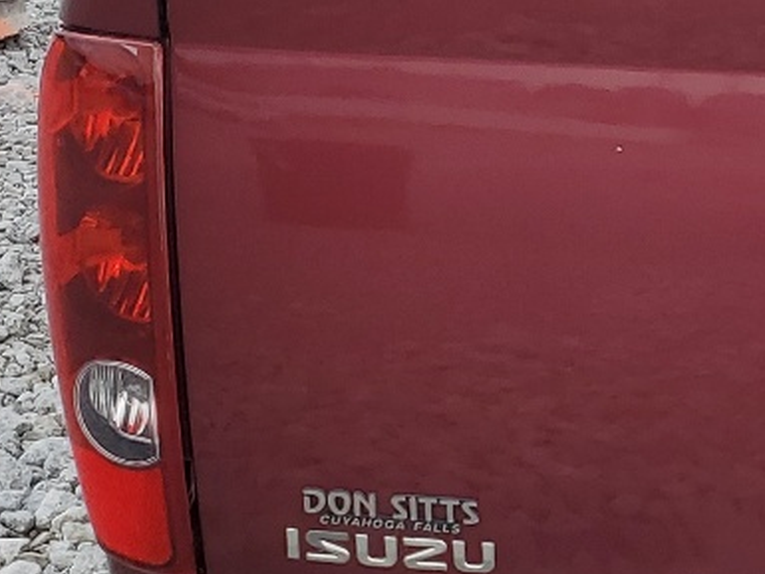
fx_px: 2388
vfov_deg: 13.7
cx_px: 1178
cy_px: 298
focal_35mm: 108
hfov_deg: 16.4
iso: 50
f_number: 1.5
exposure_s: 1/1250
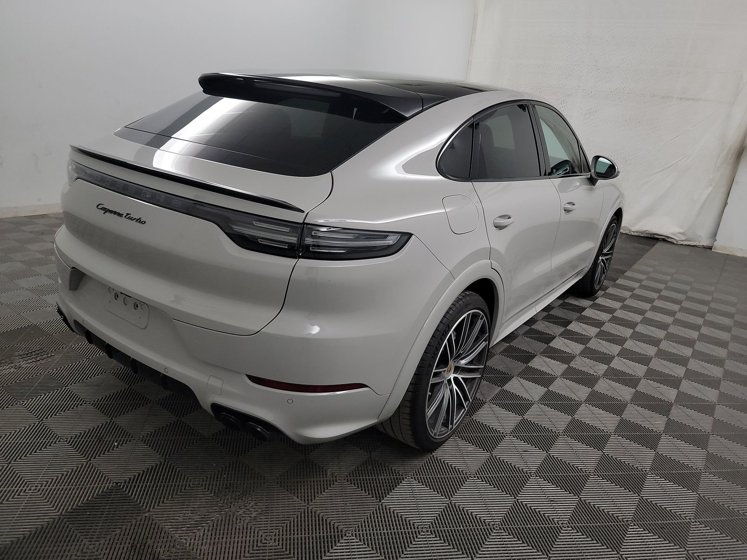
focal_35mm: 24
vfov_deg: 56.8
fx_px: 518
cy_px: 280
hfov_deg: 71.6
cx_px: 374
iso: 410
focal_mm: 6.7
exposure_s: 1/59
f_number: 1.8
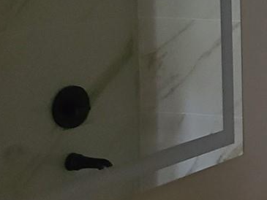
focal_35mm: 114
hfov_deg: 14.0
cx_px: 565
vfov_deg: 12.9
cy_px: 24
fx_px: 880
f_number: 1.8
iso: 800
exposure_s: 1/24
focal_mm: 5.4
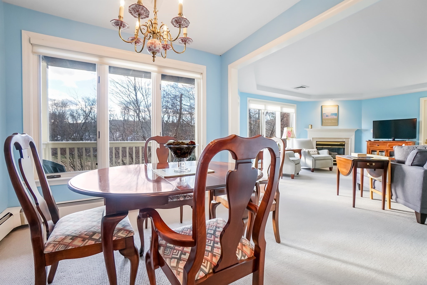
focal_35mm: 15
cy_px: 142
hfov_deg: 100.4
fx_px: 178
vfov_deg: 77.3
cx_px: 214
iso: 500
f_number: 4
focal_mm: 10
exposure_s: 1/50
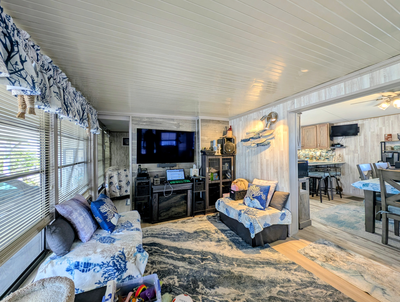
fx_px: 139
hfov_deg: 110.5
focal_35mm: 12
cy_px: 151
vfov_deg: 94.6
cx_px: 200
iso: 41
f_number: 1.95
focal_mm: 2.23
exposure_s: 1/40
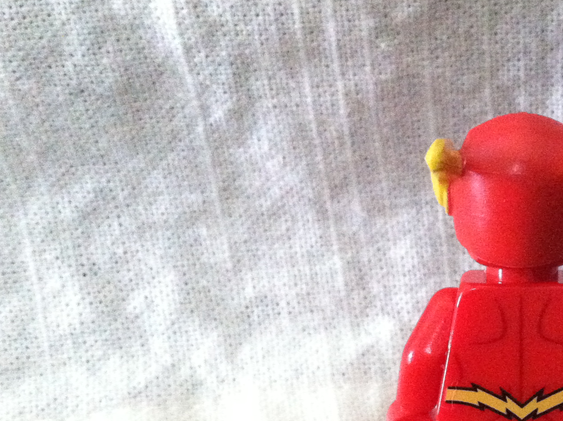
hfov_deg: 26.1
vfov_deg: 20.0
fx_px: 1169
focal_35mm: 72
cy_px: 370
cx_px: 517
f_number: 2.8
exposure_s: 1/15
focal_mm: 3.85
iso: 1000
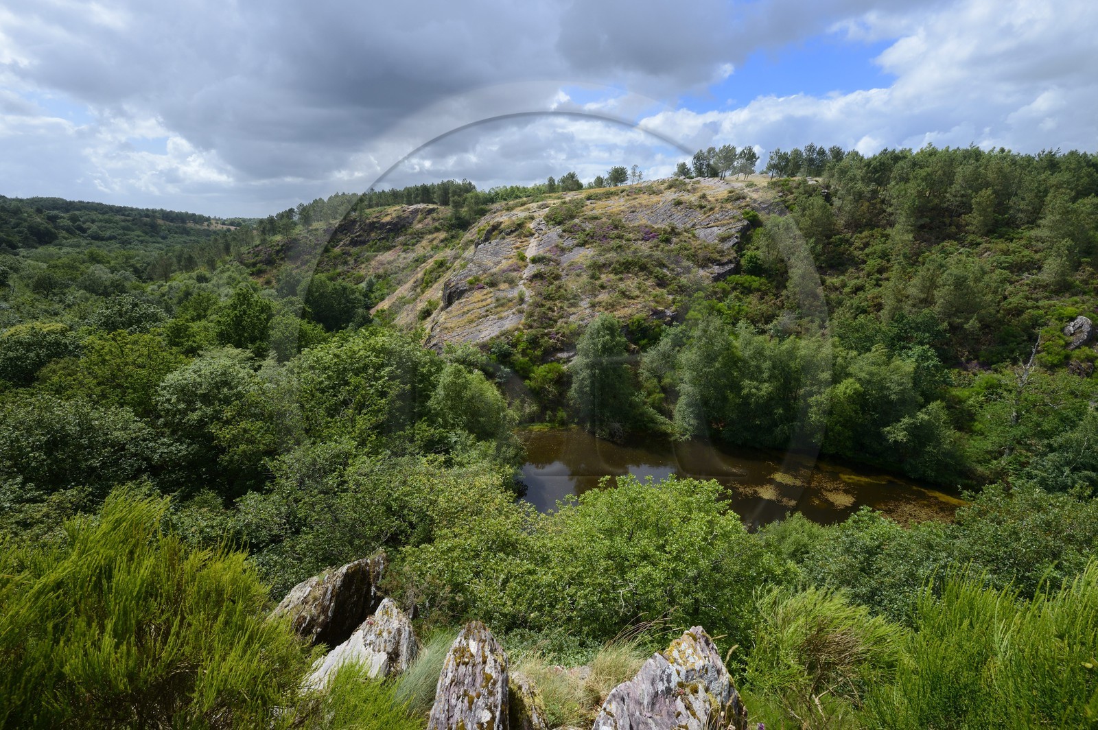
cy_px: 365
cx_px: 549
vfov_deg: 70.3
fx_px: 518
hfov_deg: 93.3
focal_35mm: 17
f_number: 18
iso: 200
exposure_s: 1/125
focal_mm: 17
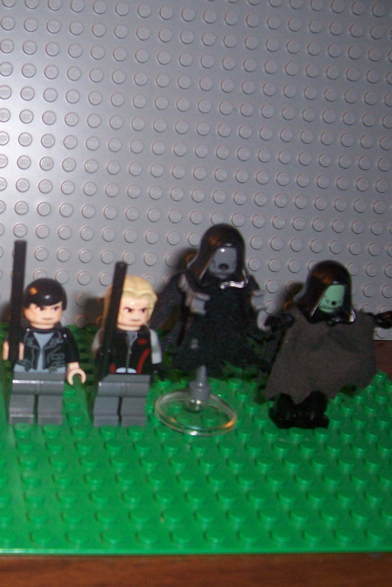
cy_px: 289
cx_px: 1
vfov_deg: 41.1
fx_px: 784
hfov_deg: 26.6
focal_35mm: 48
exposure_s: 1/60
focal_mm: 5.6
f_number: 2.7
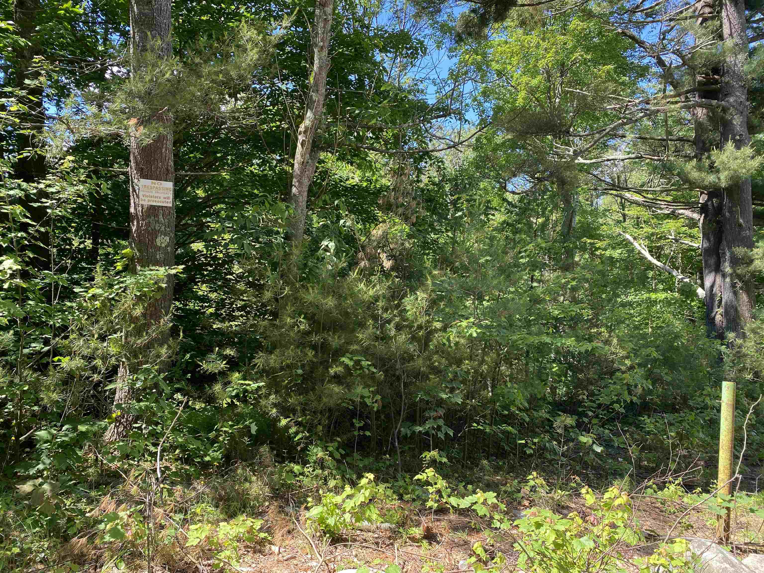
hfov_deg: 67.3
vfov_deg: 53.1
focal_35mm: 26
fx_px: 574
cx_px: 382
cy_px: 286
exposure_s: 1/241
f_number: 1.8
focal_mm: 4.25
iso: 32
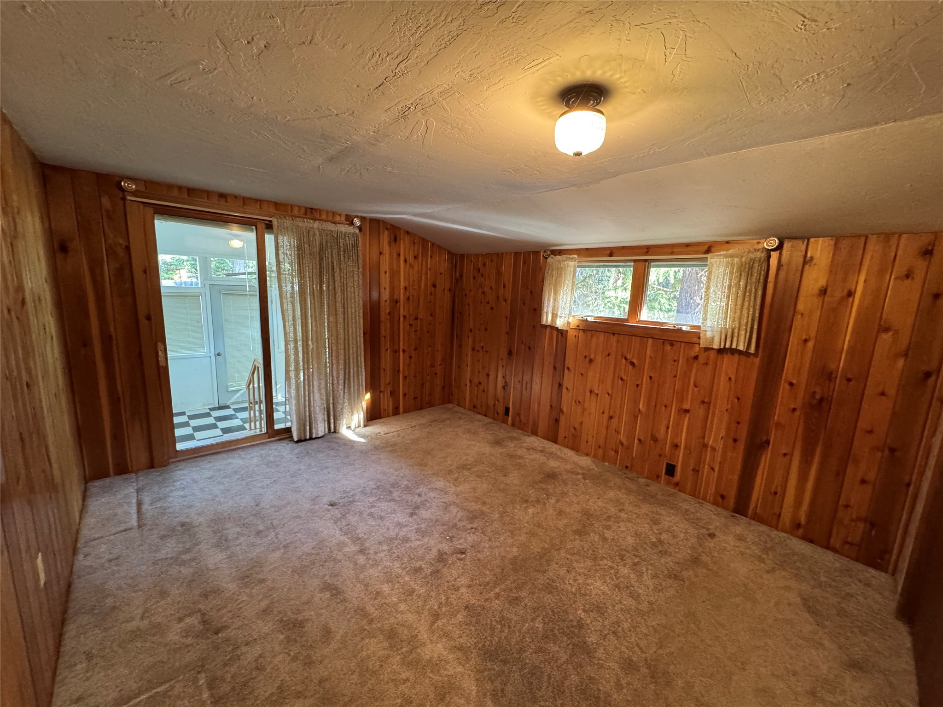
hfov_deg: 102.1
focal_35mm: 14
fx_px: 381
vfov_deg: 85.7
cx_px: 472
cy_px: 354
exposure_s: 1/60
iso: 800
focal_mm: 2.22
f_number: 2.2
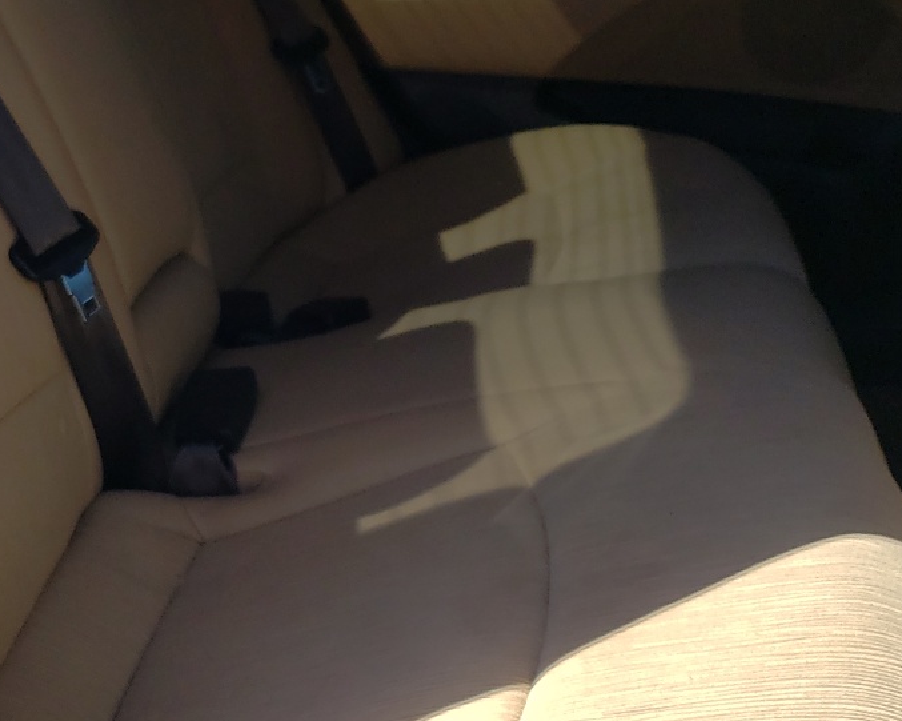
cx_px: 219
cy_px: 328
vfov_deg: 25.4
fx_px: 1601
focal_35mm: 60
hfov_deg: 30.9
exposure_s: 1/1429
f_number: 1.5
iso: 50
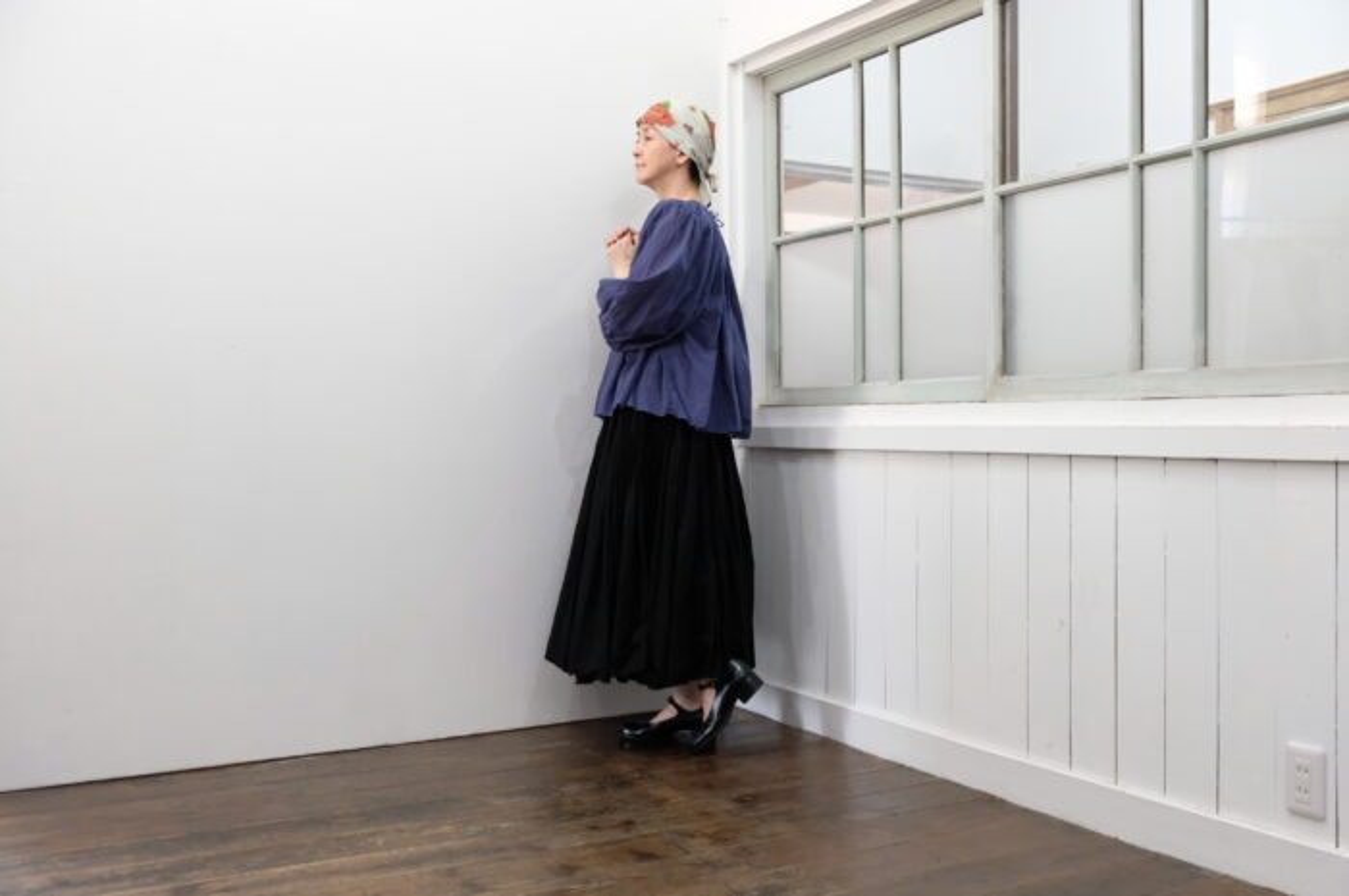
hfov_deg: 54.5
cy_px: 448
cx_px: 674
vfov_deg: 37.8
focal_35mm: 35
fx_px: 1310
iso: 3200
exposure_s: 1/125
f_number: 3.2
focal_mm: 23.3
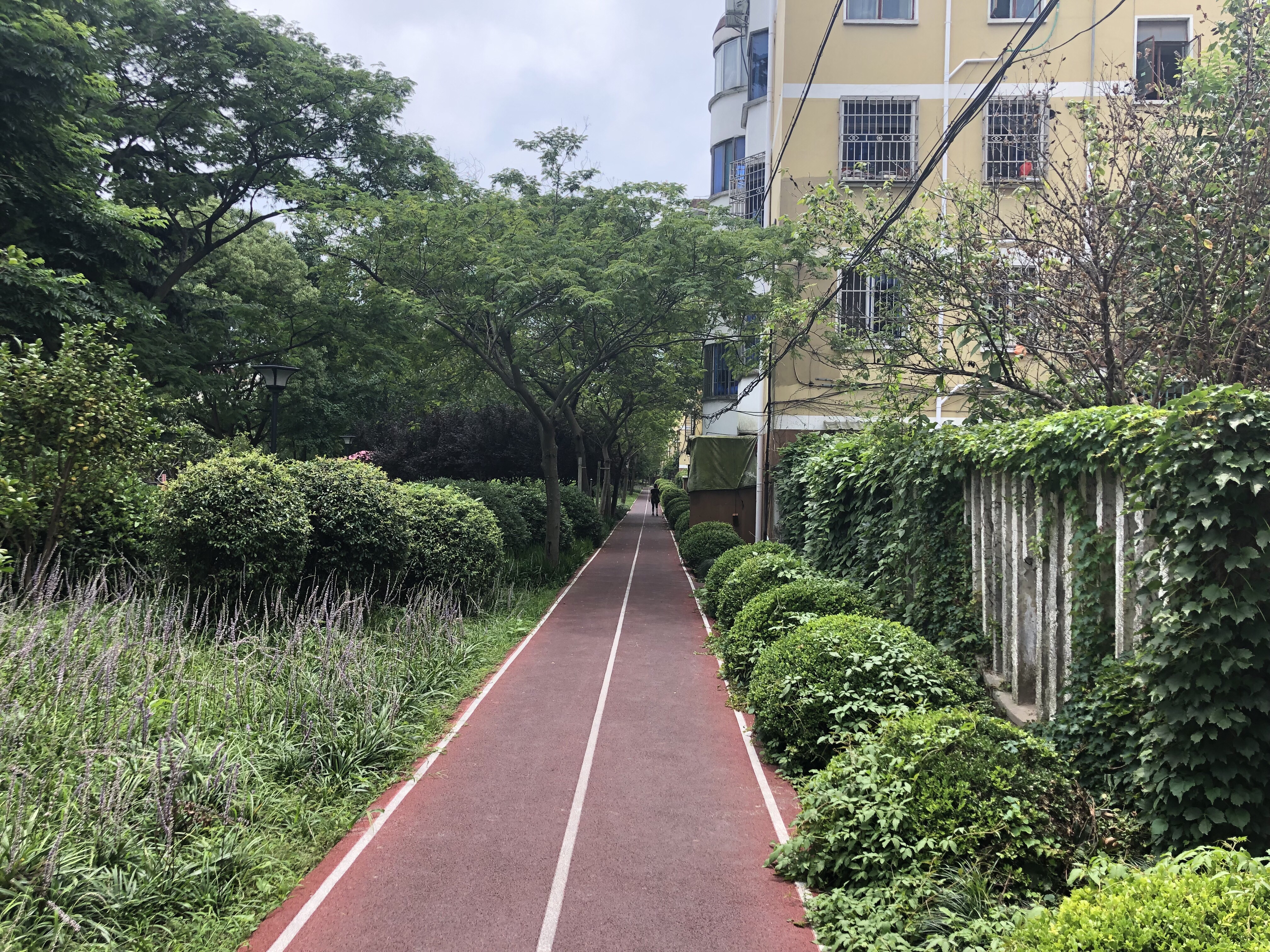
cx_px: 635
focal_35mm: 28
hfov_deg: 63.4
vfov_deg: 49.7
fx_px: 1027
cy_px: 476
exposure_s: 1/600
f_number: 1.8
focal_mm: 4
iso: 20
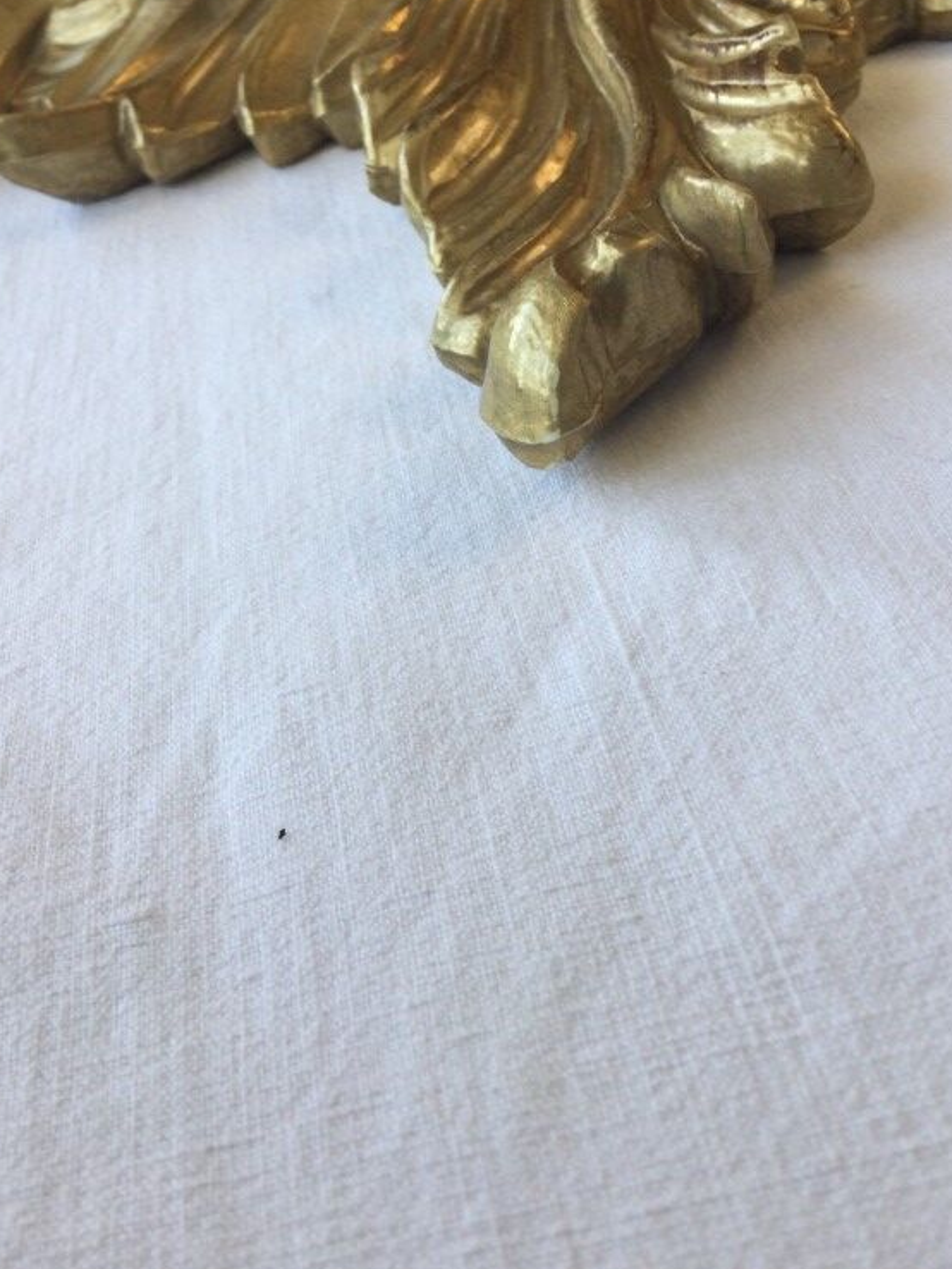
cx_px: 495
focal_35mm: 43
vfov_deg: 43.7
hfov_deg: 33.6
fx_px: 1576
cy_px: 524
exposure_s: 1/50
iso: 32
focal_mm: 3.3
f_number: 2.4
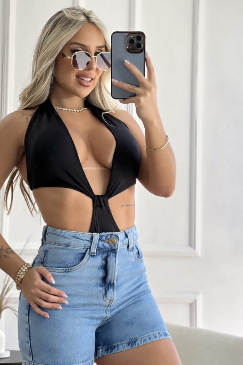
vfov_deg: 23.9
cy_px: 173
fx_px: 861
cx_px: 103
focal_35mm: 85
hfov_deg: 16.1
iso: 100
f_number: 2.8
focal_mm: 9
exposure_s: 1/120
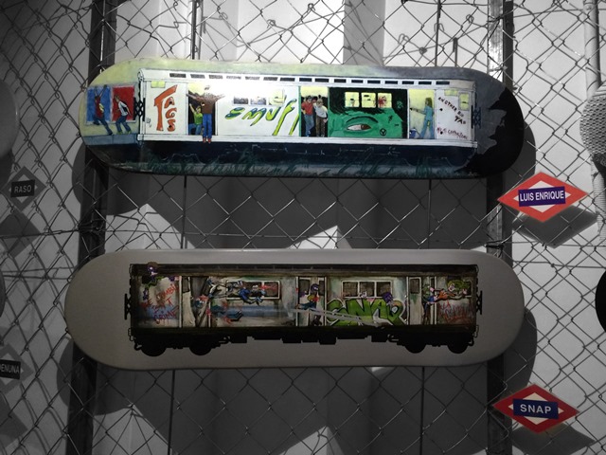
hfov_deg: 61.7
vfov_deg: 48.2
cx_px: 303
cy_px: 228
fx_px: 508
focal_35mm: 29
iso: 64
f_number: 2.2
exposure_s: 1/33
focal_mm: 4.15
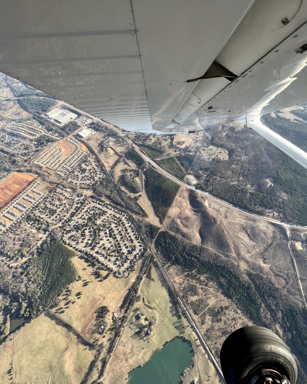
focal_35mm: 14
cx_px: 158
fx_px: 159
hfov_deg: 87.9
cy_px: 180
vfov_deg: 100.6
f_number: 1.8
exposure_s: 1/289
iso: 32
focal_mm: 1.57
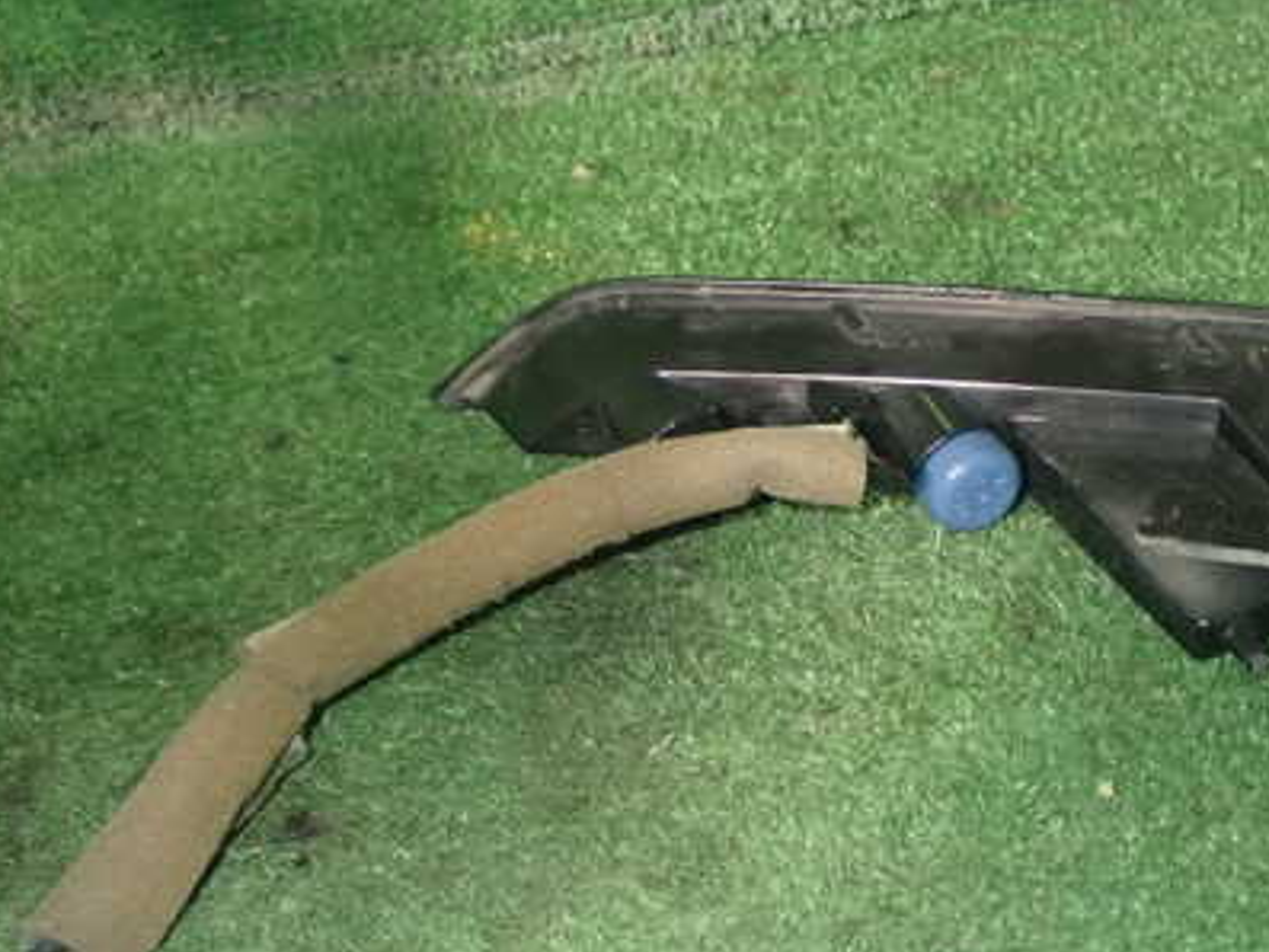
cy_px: 636
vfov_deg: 23.6
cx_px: 713
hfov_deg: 31.2
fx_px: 2274
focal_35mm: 62
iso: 500
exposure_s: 1/40
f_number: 8
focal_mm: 7.31
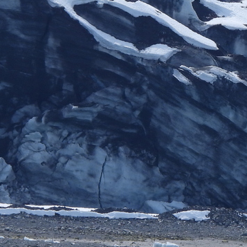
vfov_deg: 0.7
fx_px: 20465
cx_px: 172
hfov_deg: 0.7
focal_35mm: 2535
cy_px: -26
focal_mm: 143
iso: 100
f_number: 5.6
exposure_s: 1/1000
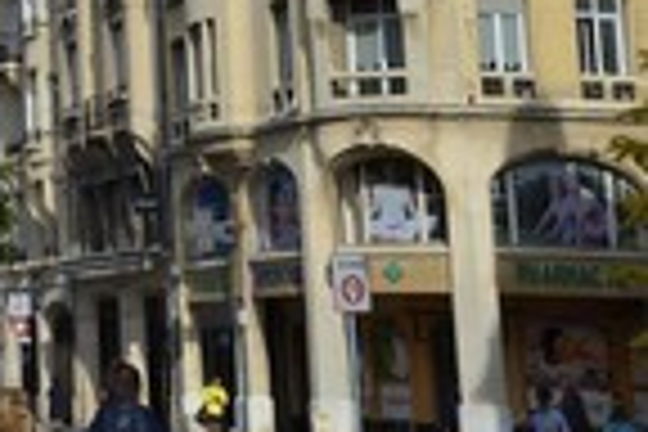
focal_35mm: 131
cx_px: -292
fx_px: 2358
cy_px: -112
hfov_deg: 14.7
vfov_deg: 10.3
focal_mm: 45
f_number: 14
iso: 200
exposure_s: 1/250
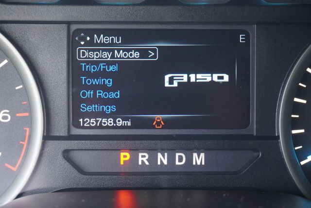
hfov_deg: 27.5
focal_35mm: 74
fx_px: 636
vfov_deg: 18.6
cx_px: 156
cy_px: 104
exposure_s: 1/80
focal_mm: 49
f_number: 5.6
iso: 3200
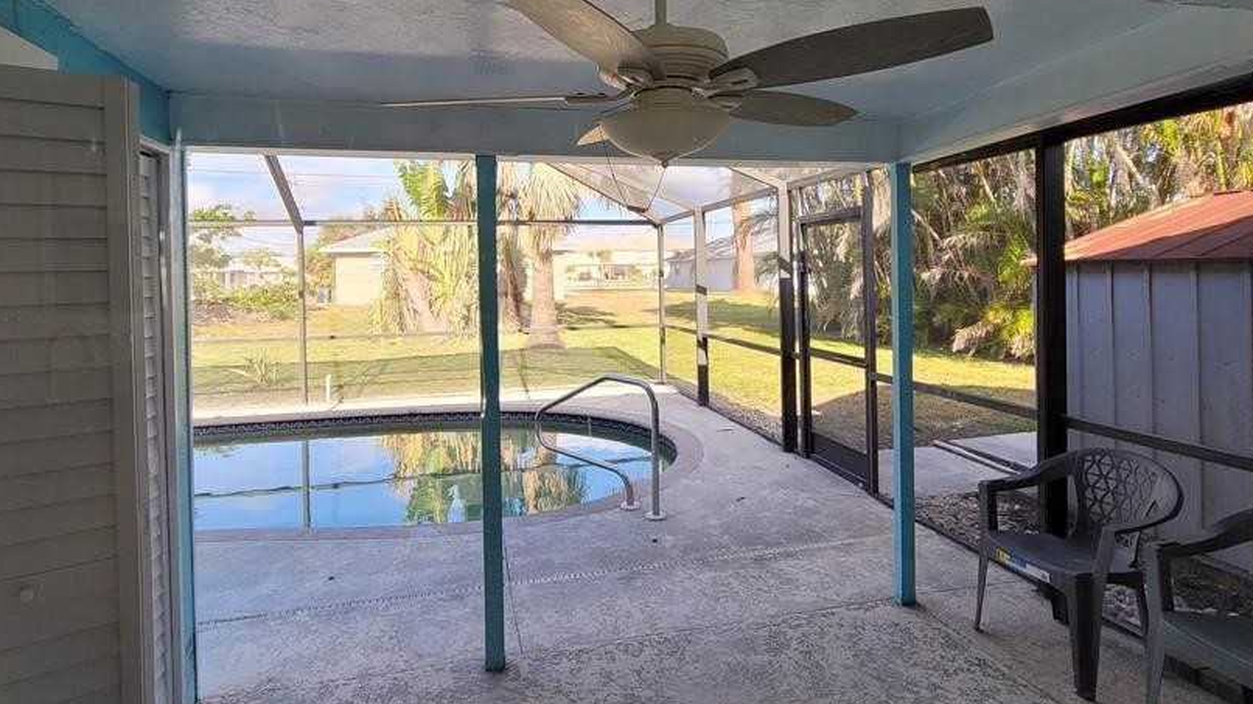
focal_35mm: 18
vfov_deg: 60.3
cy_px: 274
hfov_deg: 92.7
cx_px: 617
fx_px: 598
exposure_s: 1/194
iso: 64
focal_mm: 2.2
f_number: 2.2
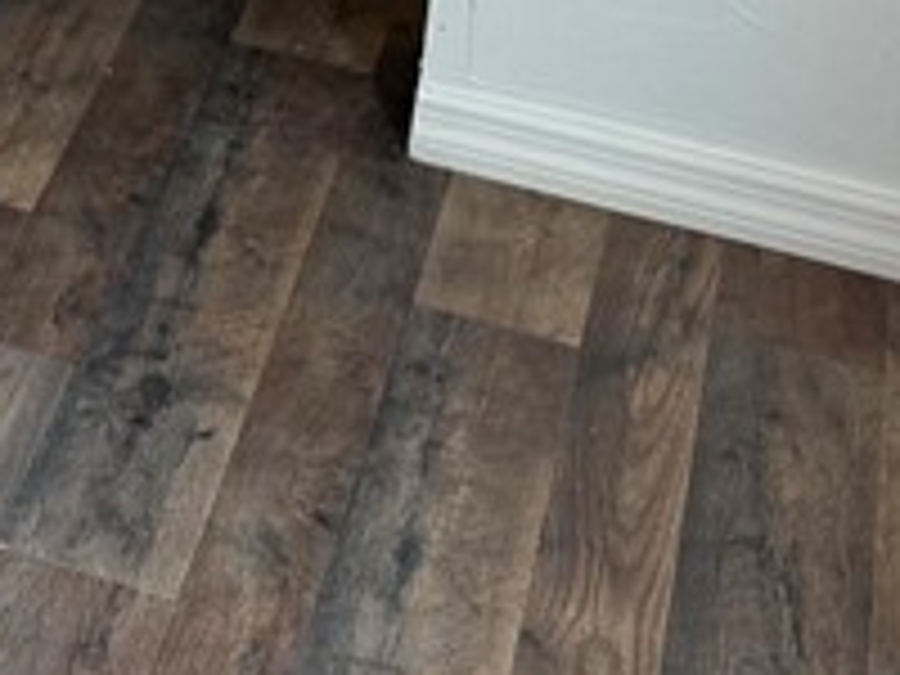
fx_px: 3198
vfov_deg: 10.3
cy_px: -1012
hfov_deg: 13.8
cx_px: -855
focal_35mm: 123
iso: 125
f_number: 1.78
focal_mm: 6.76
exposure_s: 1/120
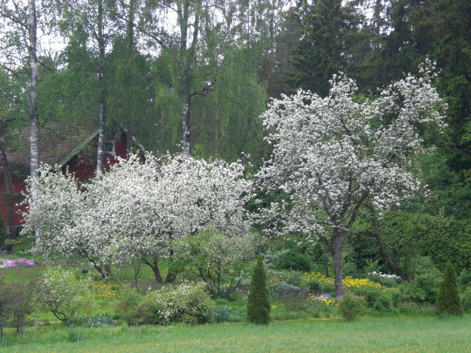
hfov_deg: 17.3
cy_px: 176
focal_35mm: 114
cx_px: 236
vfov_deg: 13.0
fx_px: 1551
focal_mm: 18.9
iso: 200
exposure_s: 1/80
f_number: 5.9
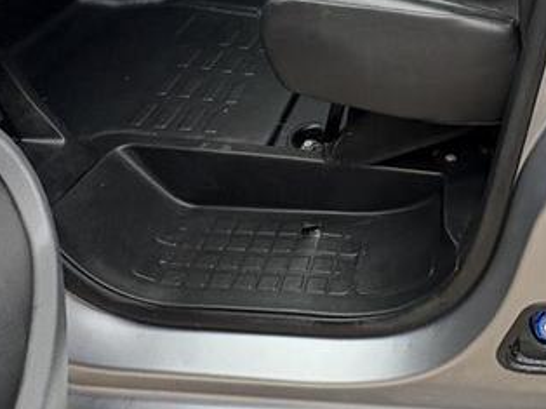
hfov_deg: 42.3
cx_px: 509
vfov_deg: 28.2
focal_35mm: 40
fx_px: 630
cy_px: -148
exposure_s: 1/99
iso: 50
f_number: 2.2
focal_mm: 2.22
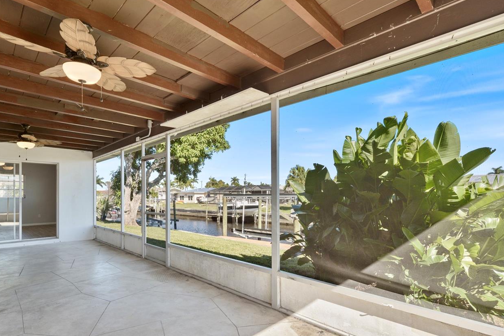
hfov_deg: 89.6
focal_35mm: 18
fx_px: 252
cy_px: 198
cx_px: 221
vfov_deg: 66.9
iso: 400
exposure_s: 1/160
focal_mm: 14
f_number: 9
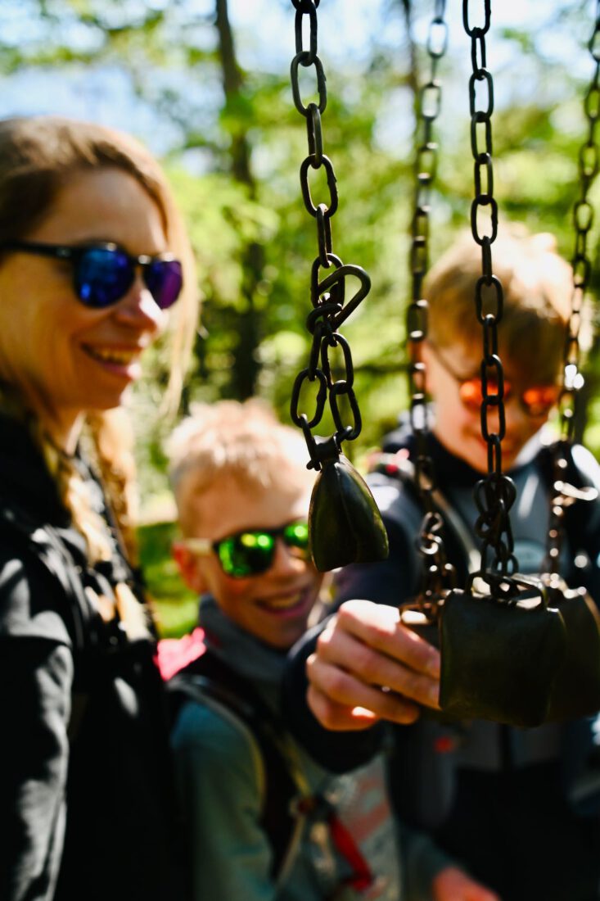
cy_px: 450
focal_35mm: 36
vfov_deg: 53.1
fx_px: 900
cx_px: 300
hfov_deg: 36.9
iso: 280
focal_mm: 24
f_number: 4
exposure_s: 1/250
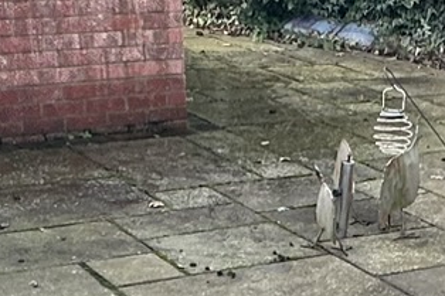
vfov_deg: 12.7
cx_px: 380
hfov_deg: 21.1
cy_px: 586
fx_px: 1174
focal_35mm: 95
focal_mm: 2.22
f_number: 2.2
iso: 50
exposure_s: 1/99
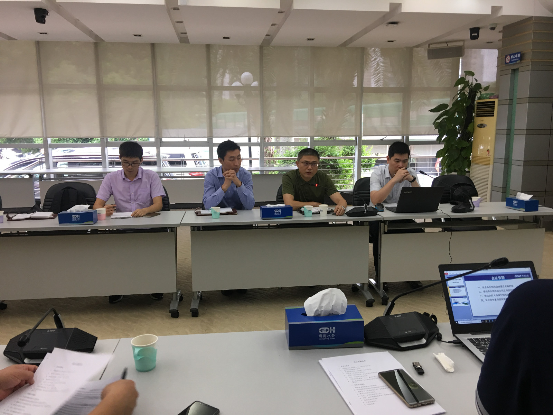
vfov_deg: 48.2
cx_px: 276
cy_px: 208
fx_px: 463
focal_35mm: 29
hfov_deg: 61.7
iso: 40
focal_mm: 4.15
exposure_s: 1/17
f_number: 2.2
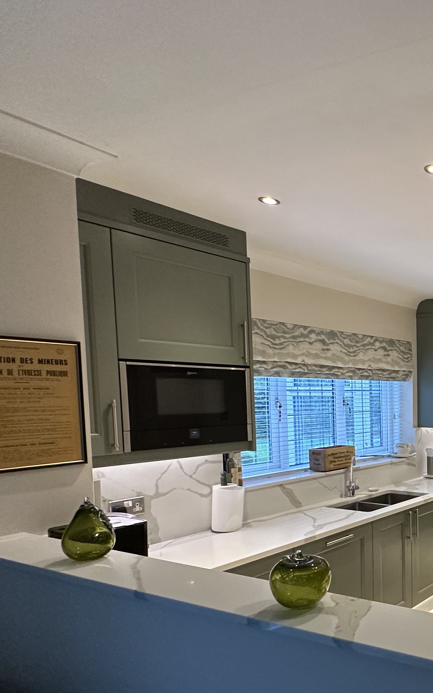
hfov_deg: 34.5
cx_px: 533
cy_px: 436
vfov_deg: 65.4
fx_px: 529
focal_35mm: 28
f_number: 2.2
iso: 250
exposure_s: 1/100
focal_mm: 2.22
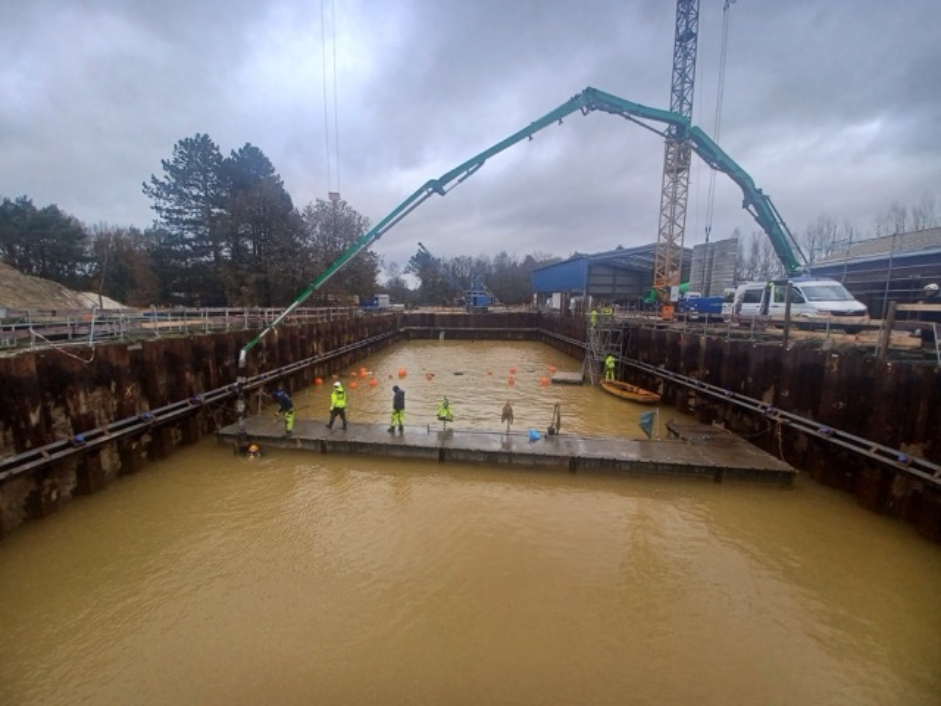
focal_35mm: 13
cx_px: 470
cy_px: 353
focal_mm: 1.42
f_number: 2.2
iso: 40
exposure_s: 1/194
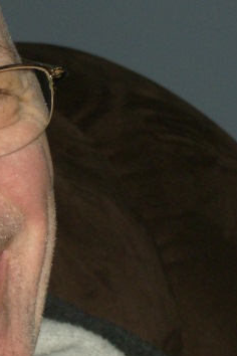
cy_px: 169
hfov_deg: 6.7
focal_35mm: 205
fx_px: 2024
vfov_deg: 10.0
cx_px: -13
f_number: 4.8
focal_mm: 18
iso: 200
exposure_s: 1/125
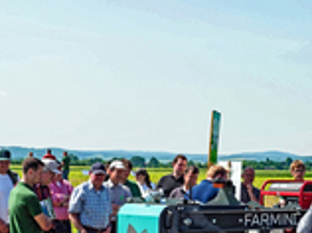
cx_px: 294
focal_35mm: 106
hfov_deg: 18.2
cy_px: 236
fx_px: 954
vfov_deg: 13.7
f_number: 7.1
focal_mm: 22
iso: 250
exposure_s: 1/500
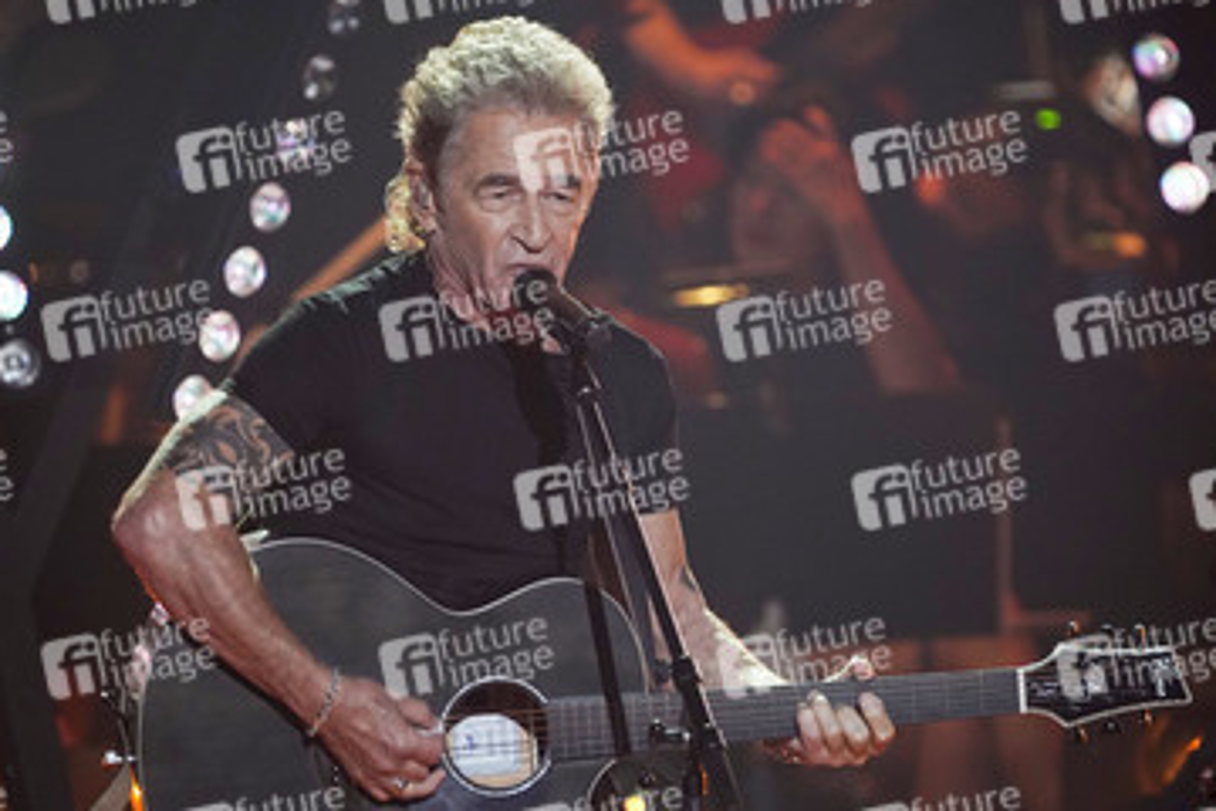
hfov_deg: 2.7
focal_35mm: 751
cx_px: 512
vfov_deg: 1.8
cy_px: 406
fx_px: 25365
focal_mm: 600
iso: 4000
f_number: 6.3
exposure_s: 1/160
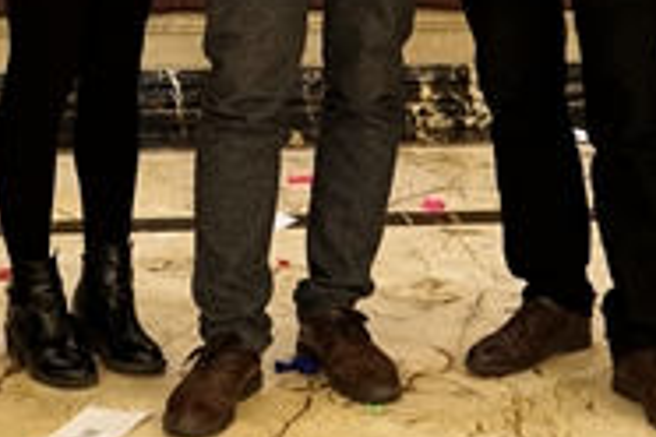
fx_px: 2059
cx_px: 268
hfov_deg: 18.1
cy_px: -270
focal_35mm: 113
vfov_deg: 11.5
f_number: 4
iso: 1600
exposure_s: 1/40
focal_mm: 30
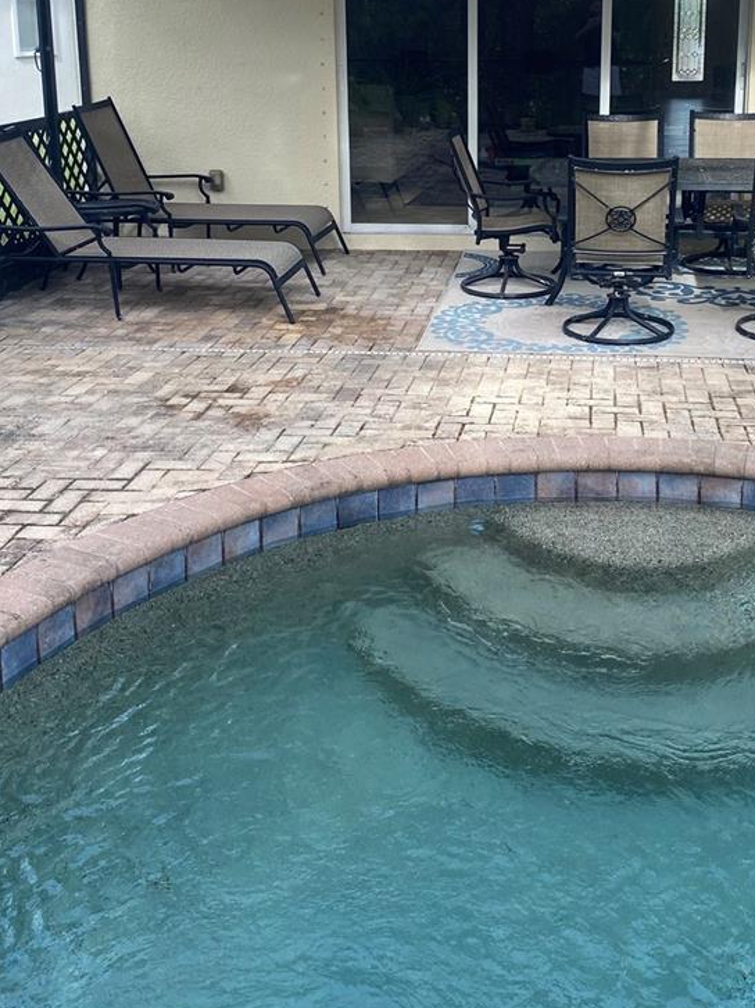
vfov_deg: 42.8
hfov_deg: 33.4
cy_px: 279
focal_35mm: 43
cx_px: 468
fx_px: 1251
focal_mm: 4.25
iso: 32
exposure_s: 1/447
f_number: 1.8
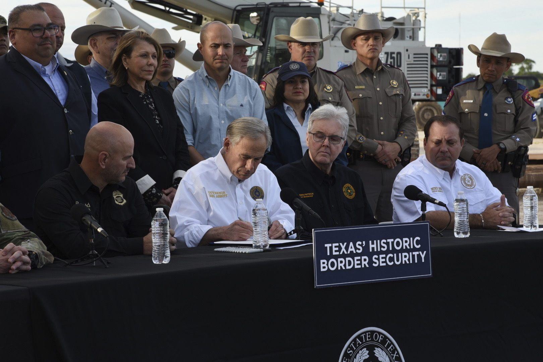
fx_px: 1810
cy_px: 181
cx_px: 272
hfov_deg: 17.1
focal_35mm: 120
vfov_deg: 11.4
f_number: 13
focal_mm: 120
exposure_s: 1/100
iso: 250
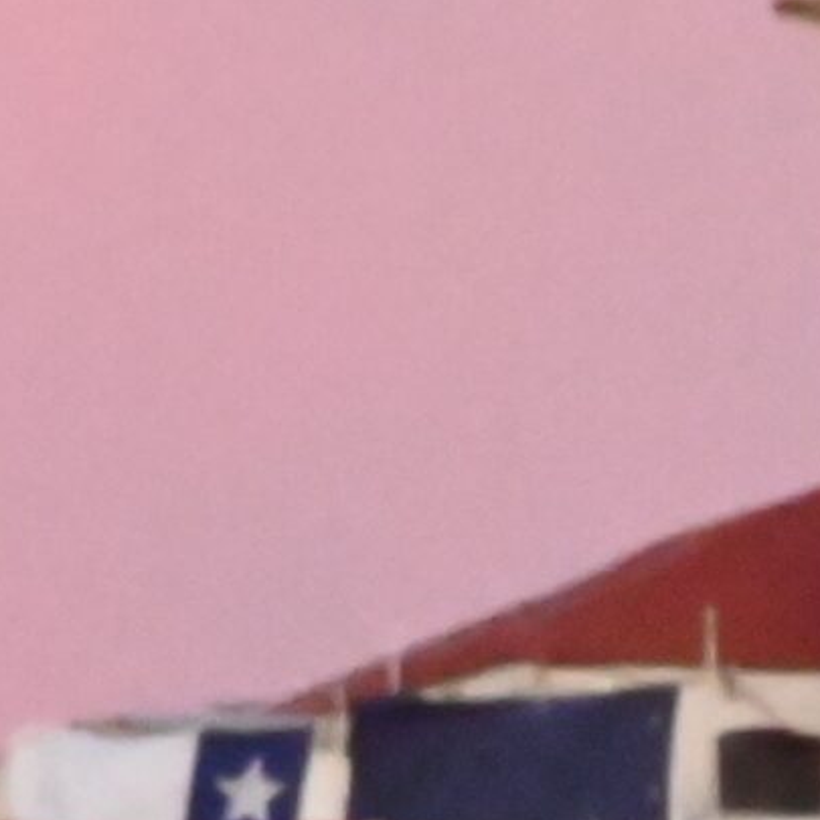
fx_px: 34599
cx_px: 1027
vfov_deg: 1.4
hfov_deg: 1.4
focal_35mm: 1291
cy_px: 681
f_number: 22
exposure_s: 1/160
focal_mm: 240
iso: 16000
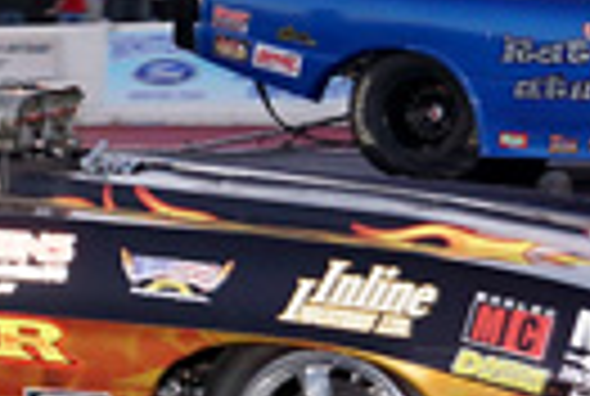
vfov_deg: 10.0
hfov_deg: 14.4
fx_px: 2250
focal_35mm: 137
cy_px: 297
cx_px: -135
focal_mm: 24
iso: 400
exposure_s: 1/160
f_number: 3.5
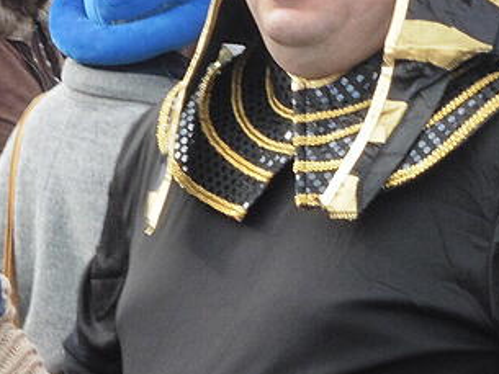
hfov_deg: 3.2
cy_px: 150
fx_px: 9028
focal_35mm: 626
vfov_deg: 2.4
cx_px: 365
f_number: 5.5
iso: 160
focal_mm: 35.6
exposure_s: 1/125
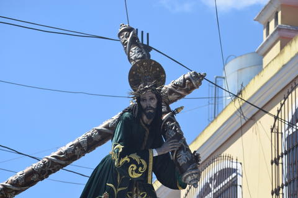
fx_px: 894
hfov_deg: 18.9
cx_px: 149
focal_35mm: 108
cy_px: 99
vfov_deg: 12.7
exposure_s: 1/1600
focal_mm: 72
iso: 400
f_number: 6.3
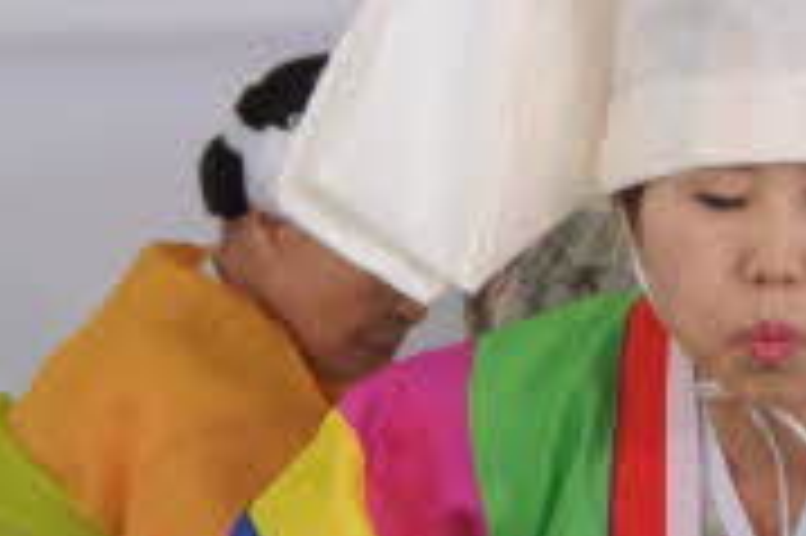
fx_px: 11452
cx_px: 185
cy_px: 295
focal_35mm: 512
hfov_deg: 4.0
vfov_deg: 2.7
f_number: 5.6
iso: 1000
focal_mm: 102
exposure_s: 1/125
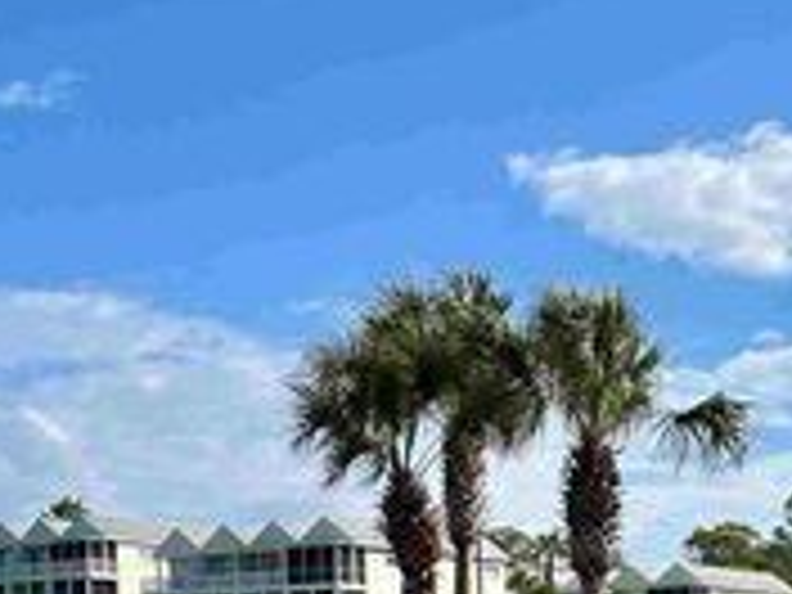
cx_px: 738
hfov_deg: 27.4
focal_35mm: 68
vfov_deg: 19.8
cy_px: 781
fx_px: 1556
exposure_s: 1/4545
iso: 80
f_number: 1.78
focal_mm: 6.86
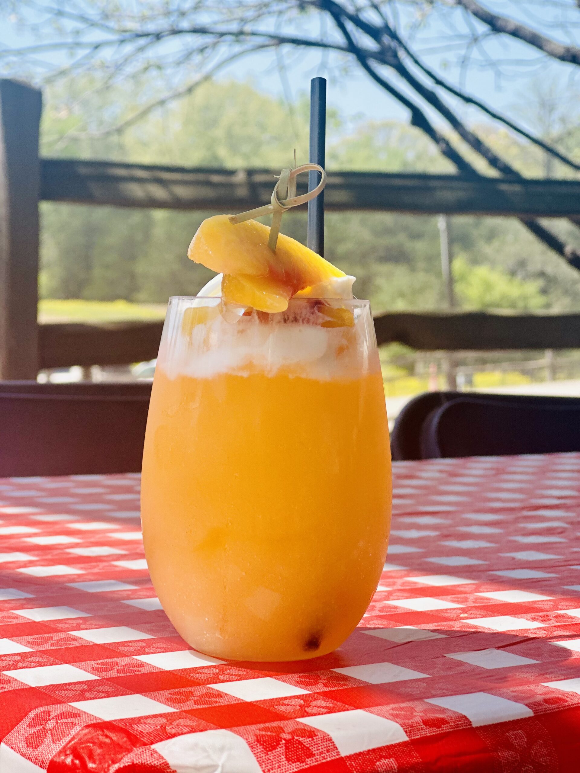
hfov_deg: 19.1
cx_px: 290
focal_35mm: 77
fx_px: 1720
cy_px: 386
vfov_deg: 25.3
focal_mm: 9
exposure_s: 1/481
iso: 32
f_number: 2.8
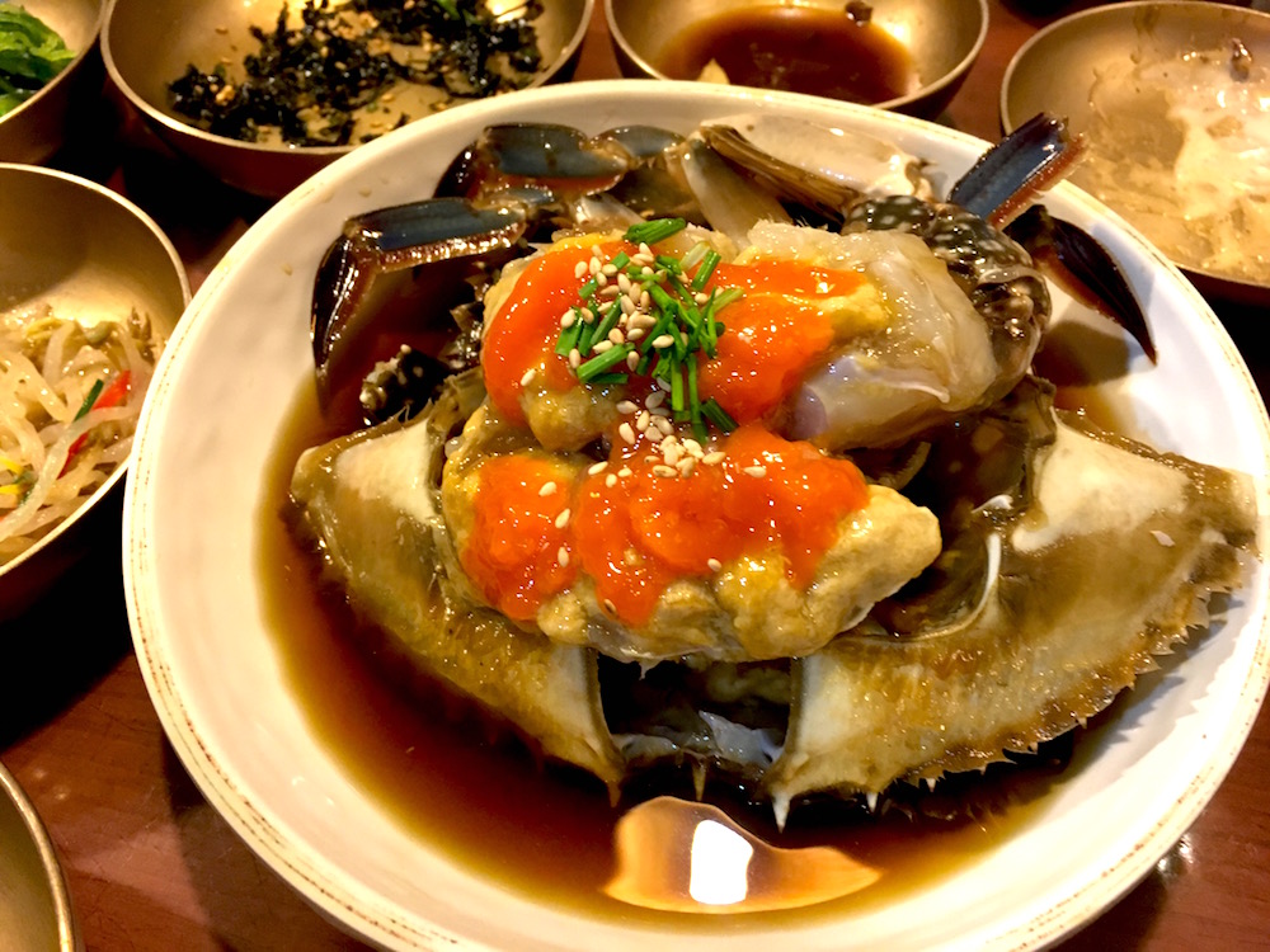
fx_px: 1064
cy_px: 476
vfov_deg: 48.2
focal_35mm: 29
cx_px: 635
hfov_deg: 61.7
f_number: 2.2
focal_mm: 4.15
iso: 200
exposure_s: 1/17
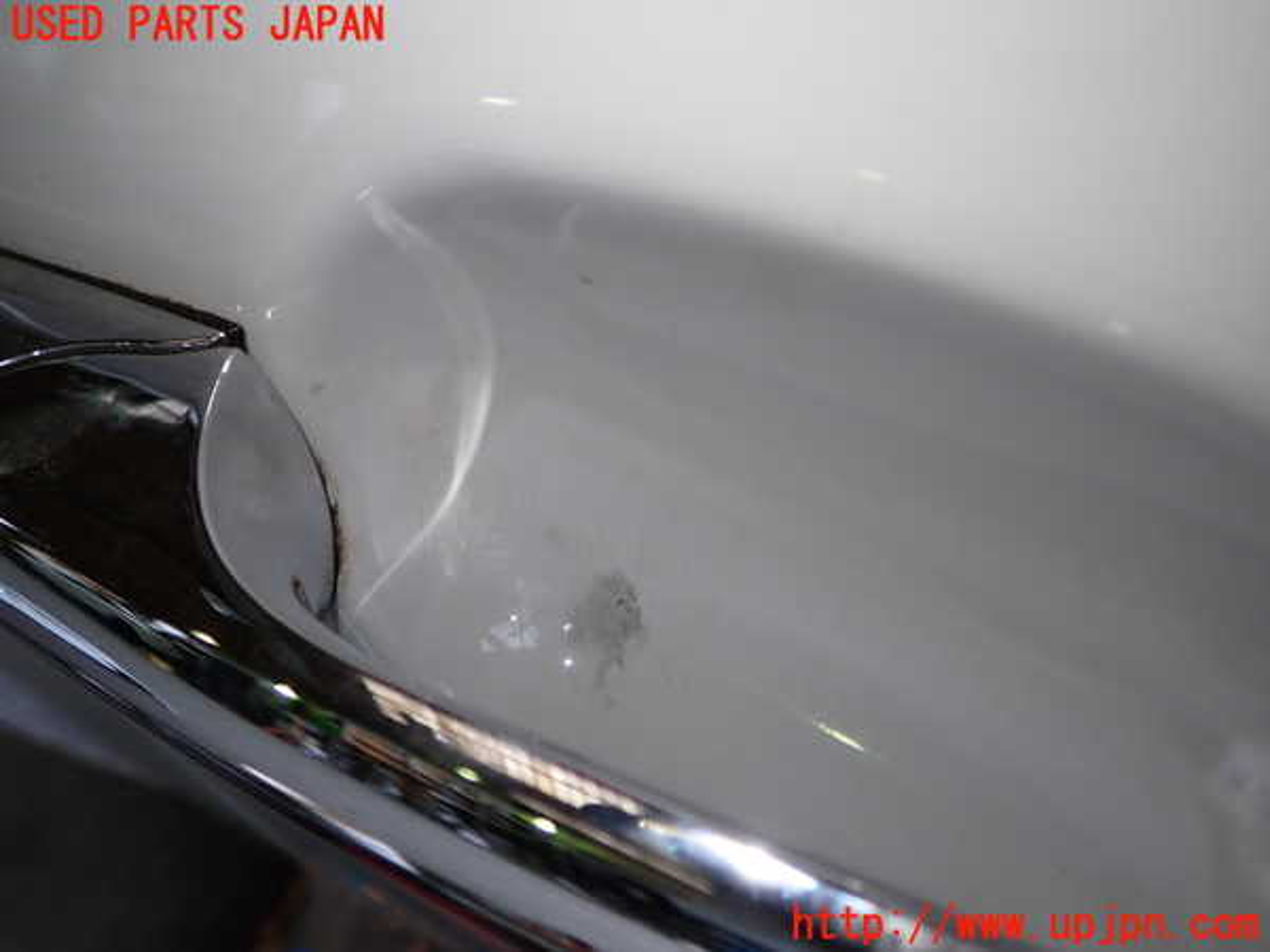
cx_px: 635
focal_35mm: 30
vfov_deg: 46.8
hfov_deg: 60.0
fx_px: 1101
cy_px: 476
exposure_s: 1/60
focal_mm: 5.4
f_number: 2.3
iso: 125
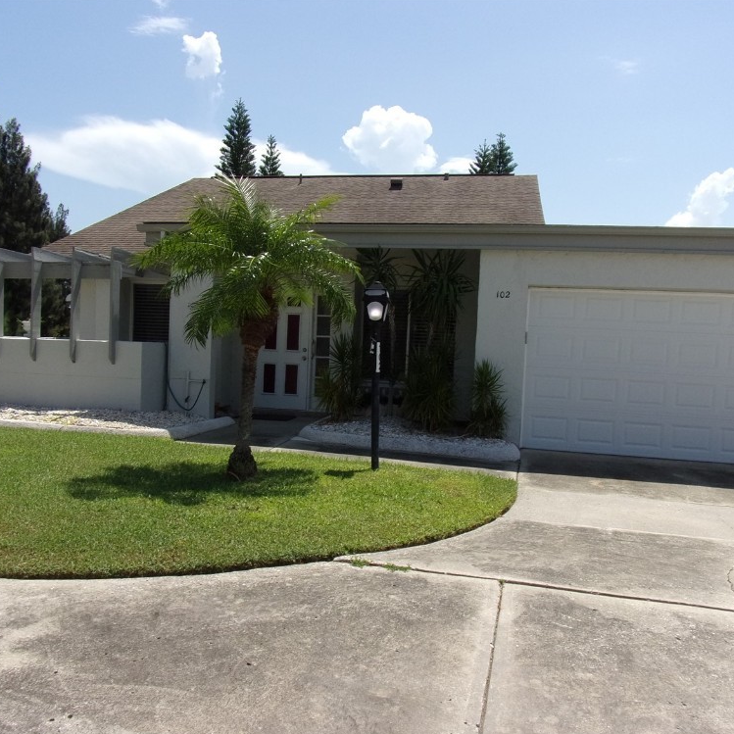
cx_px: 348
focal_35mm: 29
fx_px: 696
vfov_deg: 55.6
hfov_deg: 55.6
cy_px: 371
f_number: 10.8
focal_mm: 4.3
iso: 80
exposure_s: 1/140
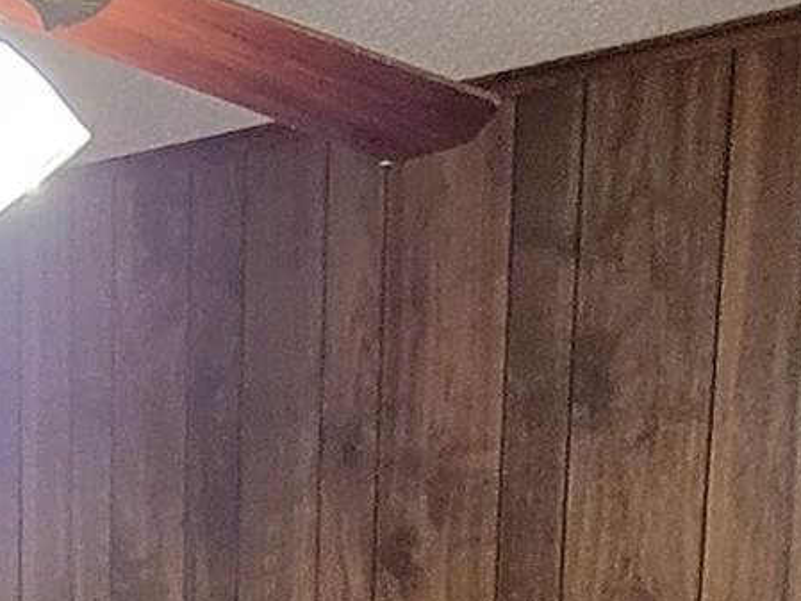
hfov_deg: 20.8
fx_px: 2060
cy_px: 1238
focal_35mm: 89
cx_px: -118
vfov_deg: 13.8
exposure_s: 1/30
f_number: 2.2
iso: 500
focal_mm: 2.2
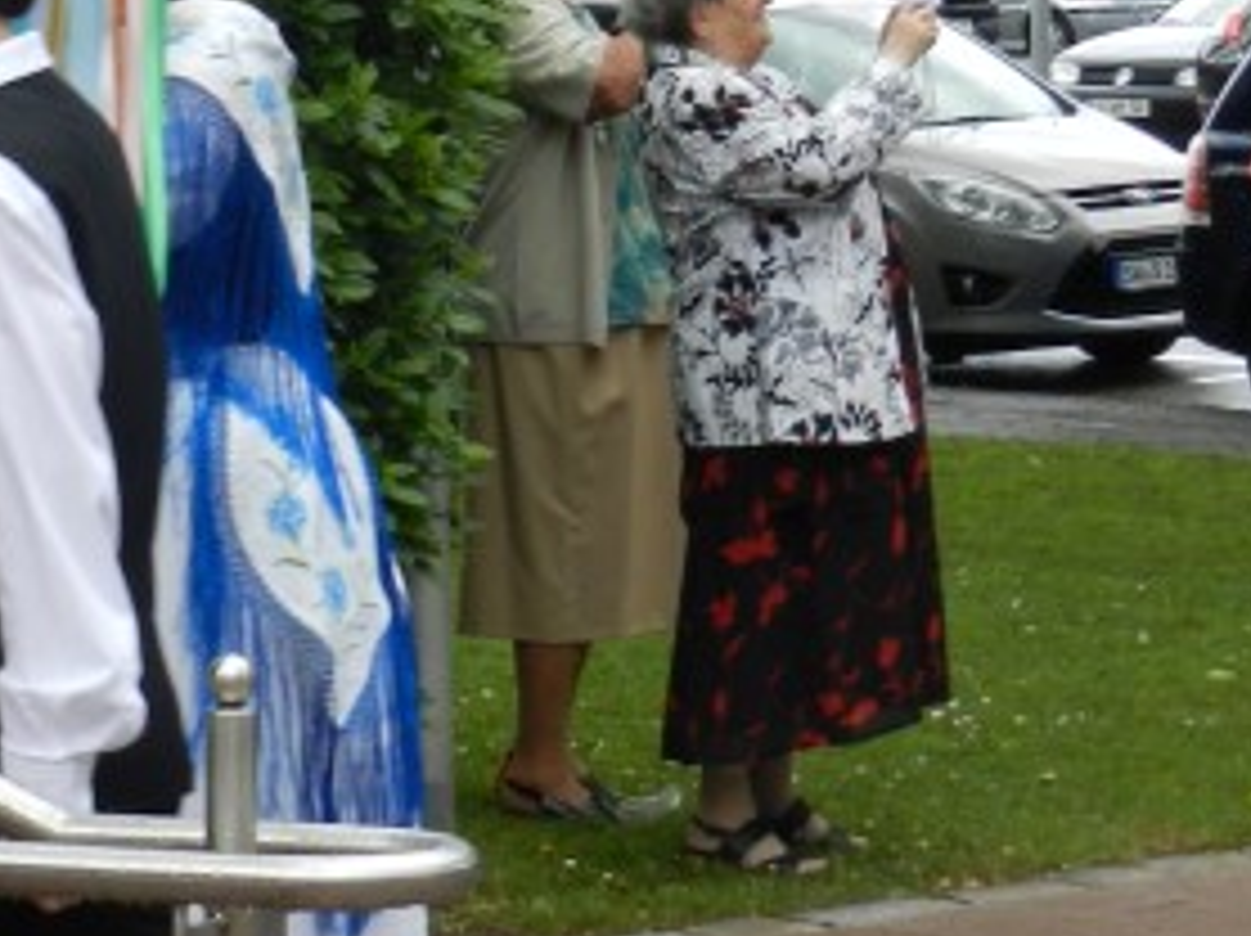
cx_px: 54
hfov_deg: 10.0
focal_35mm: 196
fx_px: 7077
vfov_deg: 7.6
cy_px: 261
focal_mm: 12.1
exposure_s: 1/200
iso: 160
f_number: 4.7
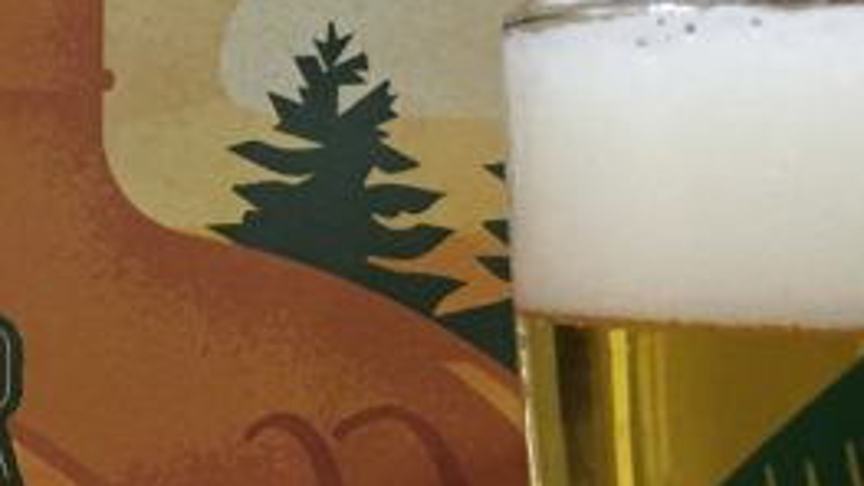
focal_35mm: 123
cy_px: 332
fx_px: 2818
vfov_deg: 9.9
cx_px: -158
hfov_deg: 16.7
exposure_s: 1/30
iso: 160
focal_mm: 4.15
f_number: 2.2
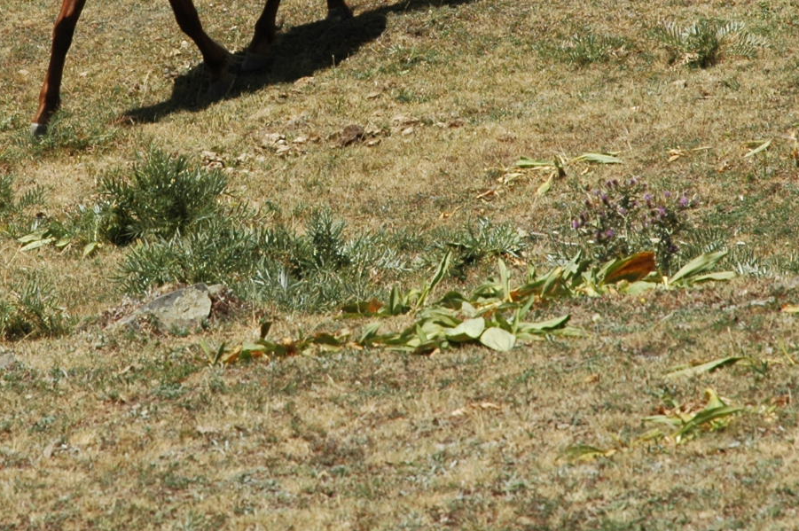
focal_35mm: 261
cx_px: 293
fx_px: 5787
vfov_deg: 5.2
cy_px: -14
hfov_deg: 7.9
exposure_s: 1/320
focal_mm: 70
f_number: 9
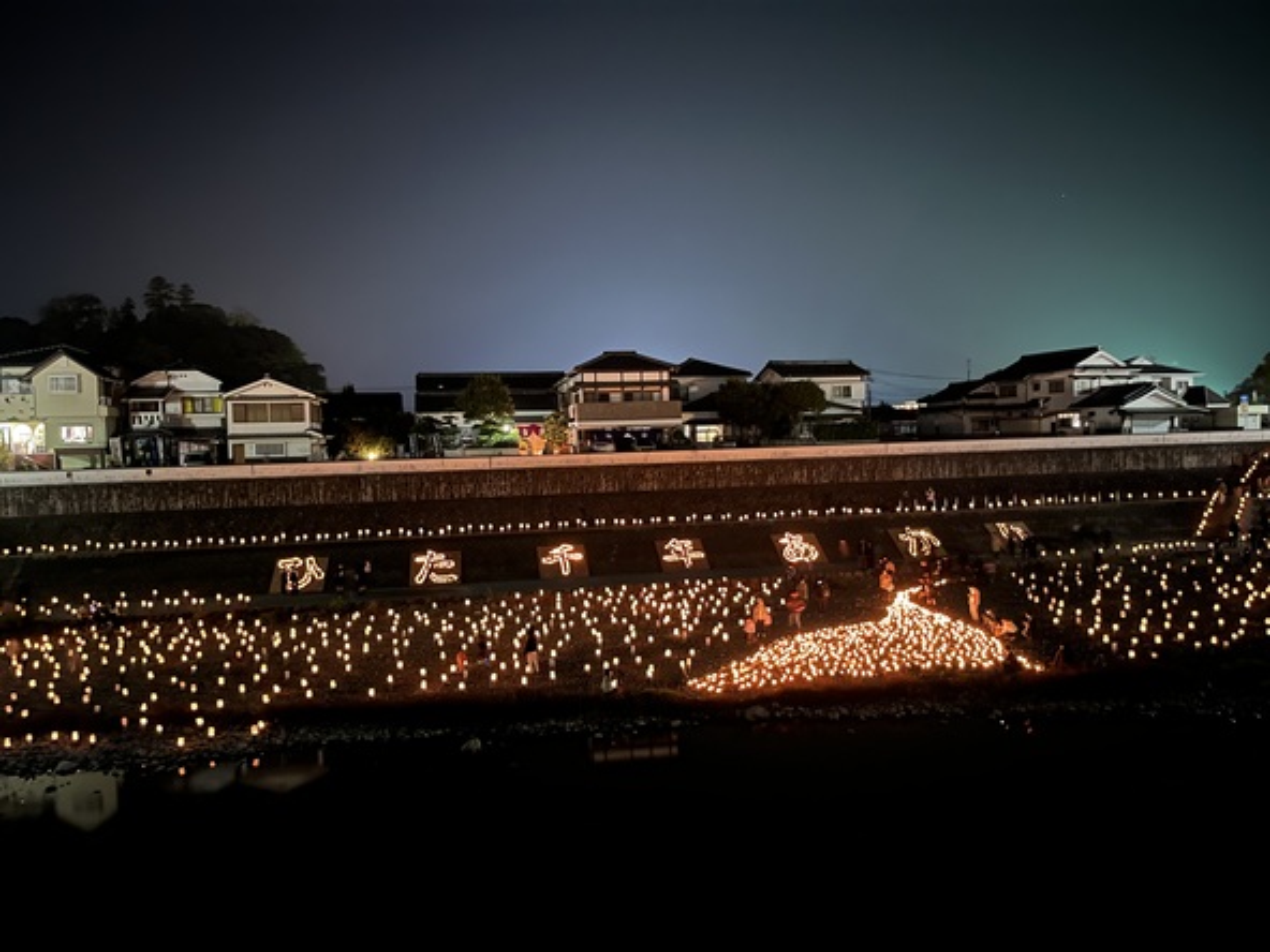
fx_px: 954
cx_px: 635
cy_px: 476
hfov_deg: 67.3
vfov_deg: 53.1
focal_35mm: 26
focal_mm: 5.1
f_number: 1.6
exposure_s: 1/2
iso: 800
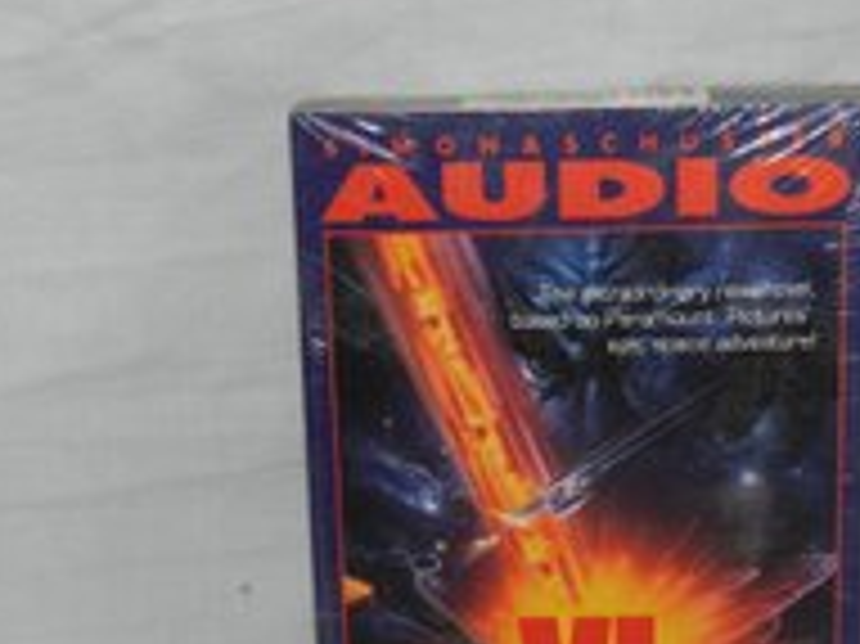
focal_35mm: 95
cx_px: 565
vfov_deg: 15.4
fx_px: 2359
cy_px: 511
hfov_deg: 20.6
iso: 200
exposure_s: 1/30
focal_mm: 9.4
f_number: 4.4
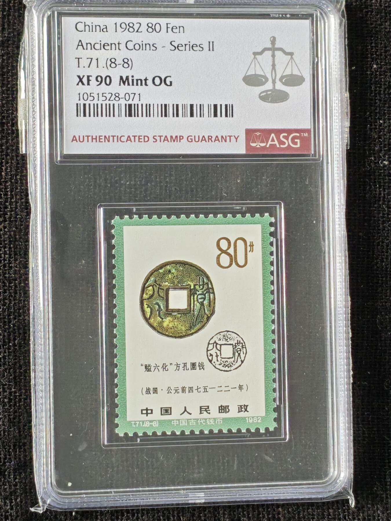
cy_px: 260
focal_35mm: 111
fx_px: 1672
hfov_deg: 13.3
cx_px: 196
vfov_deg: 17.7
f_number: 1.5
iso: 100
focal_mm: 4.94
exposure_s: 1/101
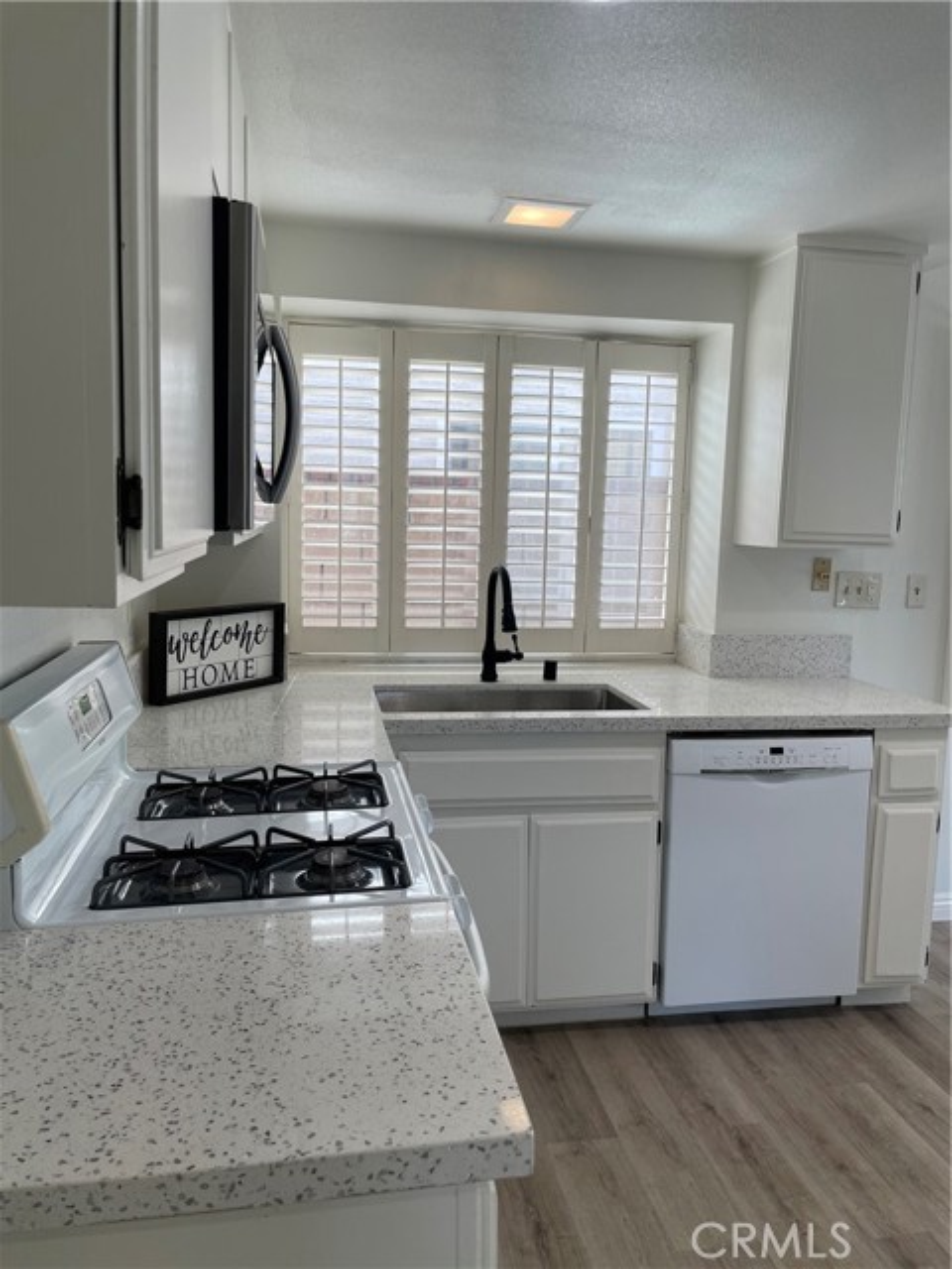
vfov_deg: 67.3
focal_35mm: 26
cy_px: 634
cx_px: 476
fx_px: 953
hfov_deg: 53.1
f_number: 1.6
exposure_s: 1/126
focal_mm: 4.2
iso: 32
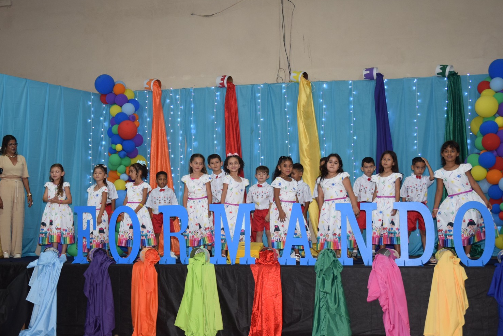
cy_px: 183
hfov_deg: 40.6
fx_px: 679
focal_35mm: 49
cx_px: 231
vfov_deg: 27.8
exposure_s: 1/60
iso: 900
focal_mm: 29
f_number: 3.8
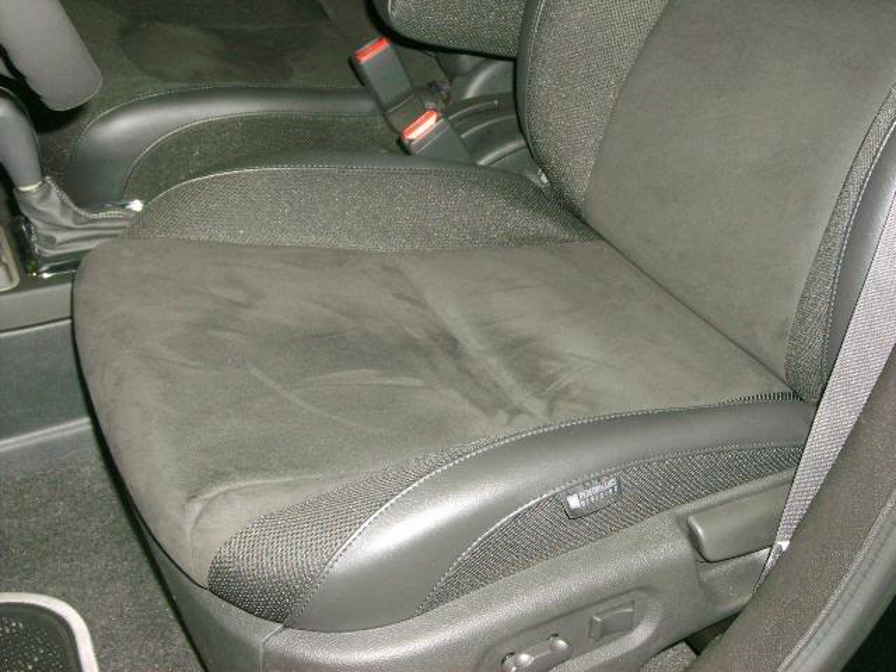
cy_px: 336
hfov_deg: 43.9
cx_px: 448
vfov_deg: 33.6
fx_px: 1113
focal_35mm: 43
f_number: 3
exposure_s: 1/45
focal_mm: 7.2
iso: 235
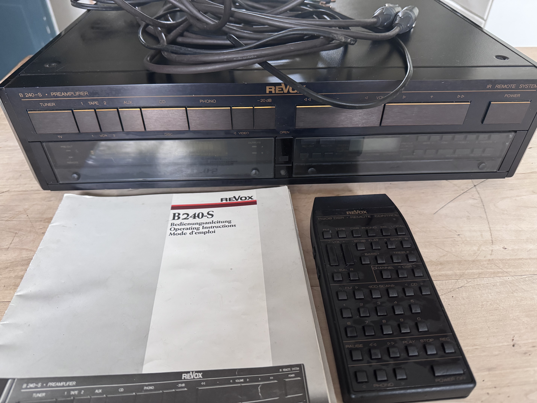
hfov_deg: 71.6
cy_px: 202
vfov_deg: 56.8
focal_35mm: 24
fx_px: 372
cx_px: 268
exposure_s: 1/60
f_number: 1.78
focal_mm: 6.76
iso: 500
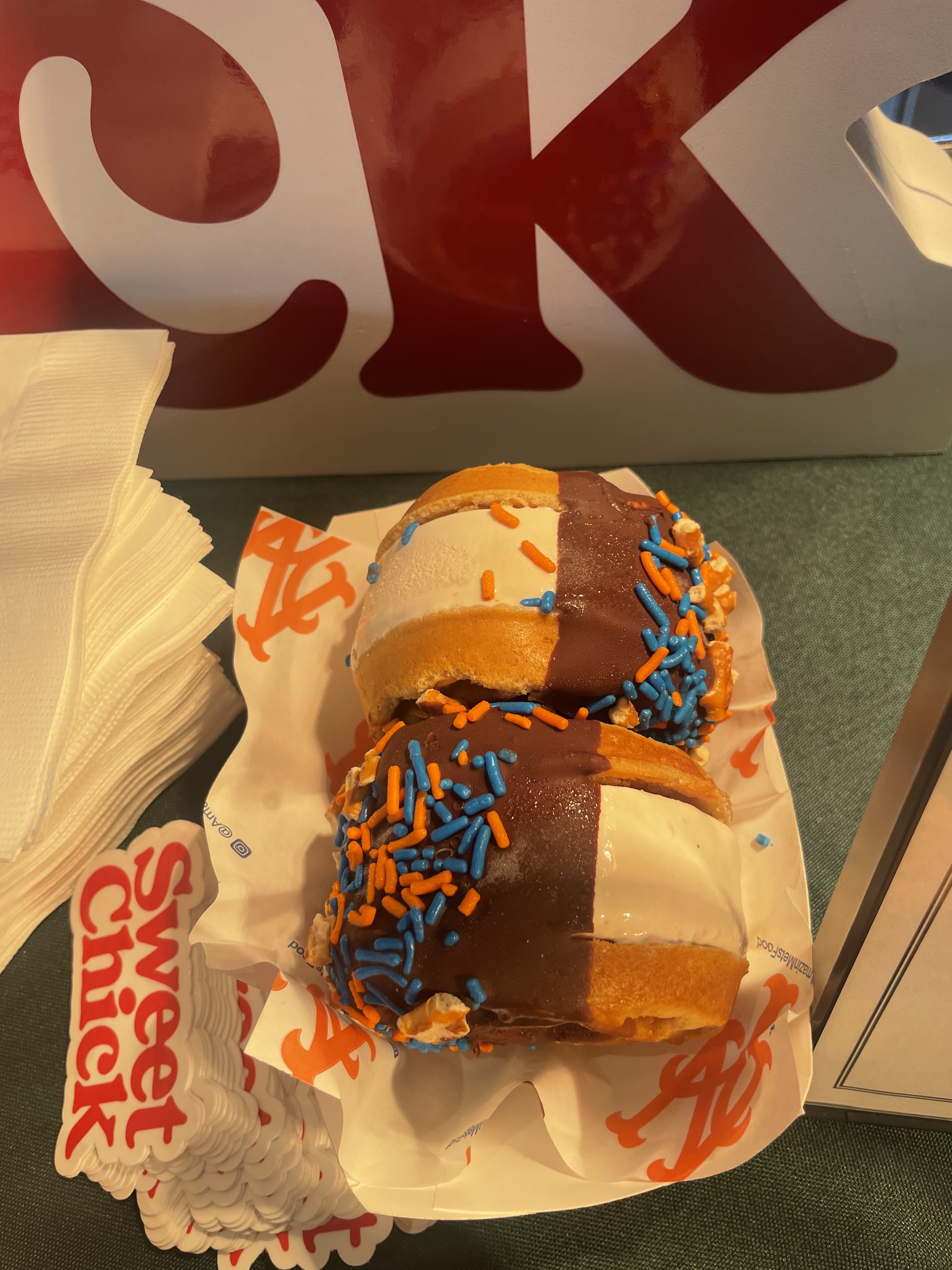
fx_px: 953
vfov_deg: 67.3
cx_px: 476
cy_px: 635
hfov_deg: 53.1
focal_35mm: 26
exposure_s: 1/120
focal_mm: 4.2
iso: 80
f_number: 1.6
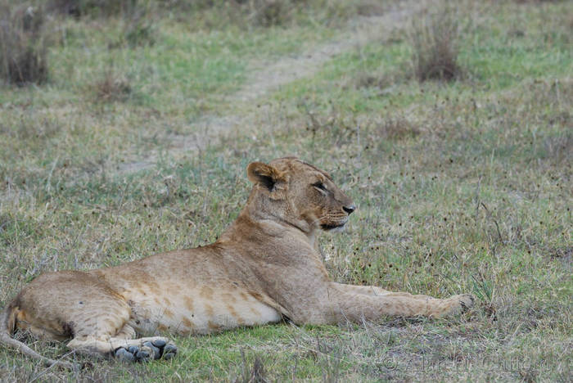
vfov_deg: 3.7
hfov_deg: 5.5
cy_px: 192
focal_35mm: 375
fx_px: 5974
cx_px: 286
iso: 900
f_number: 5.3
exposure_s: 1/400
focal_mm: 250
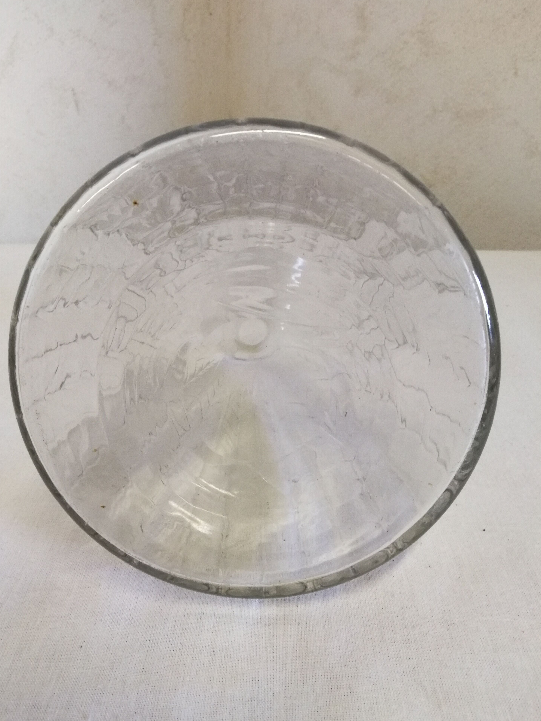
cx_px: 258
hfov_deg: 53.0
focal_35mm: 26
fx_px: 542
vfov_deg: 67.3
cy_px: 376
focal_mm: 2.38
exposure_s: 1/50
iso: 64
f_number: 2.2
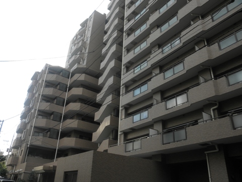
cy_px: 91
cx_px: 121
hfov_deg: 63.4
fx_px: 196
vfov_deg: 49.7
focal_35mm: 28
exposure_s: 1/160
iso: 64
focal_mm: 5
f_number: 3
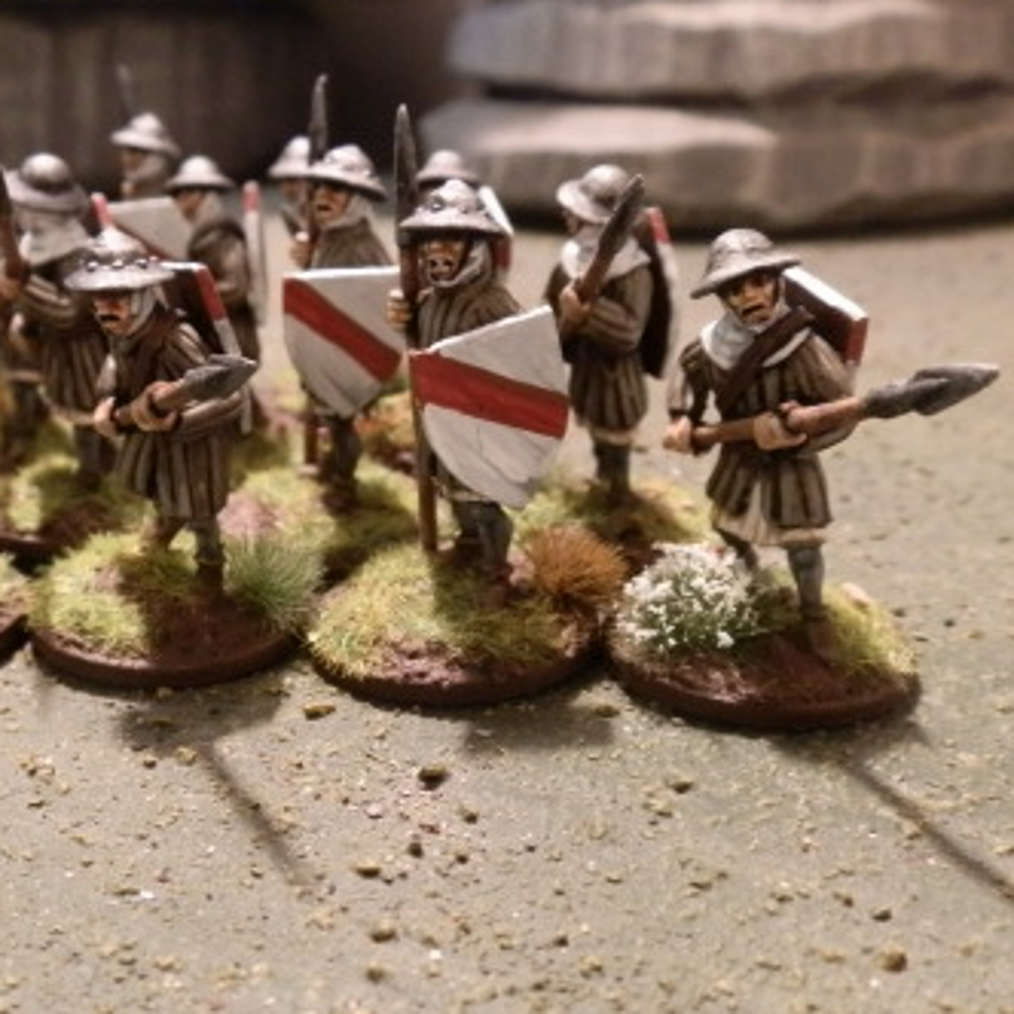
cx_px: 321
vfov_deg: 41.8
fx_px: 1326
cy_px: 544
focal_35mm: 40
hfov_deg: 41.2
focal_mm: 5
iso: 400
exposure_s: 1/40
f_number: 3.1
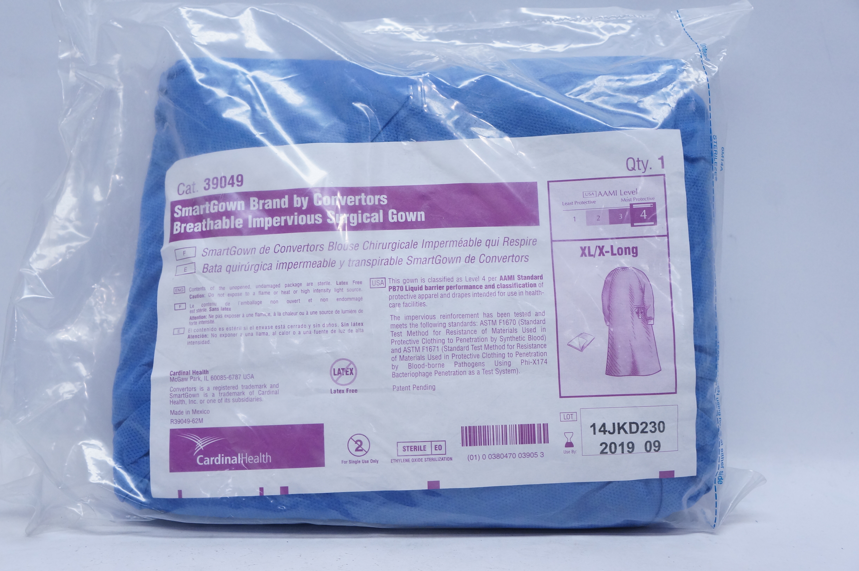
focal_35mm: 39
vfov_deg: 34.1
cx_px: 430
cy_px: 286
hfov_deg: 49.6
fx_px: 930
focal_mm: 26
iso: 800
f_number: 5.6
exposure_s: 1/100
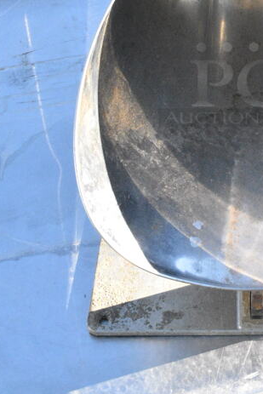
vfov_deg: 27.9
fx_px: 777
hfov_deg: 18.8
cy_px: 82
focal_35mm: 71
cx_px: 254
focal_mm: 24
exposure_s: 1/800
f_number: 14
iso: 6400
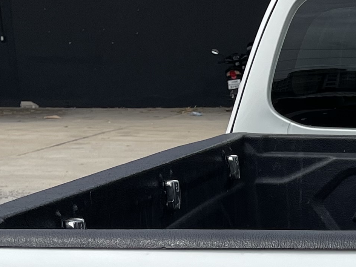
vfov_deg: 12.9
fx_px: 1142
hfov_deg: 16.3
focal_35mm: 111
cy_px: 349
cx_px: 517
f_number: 1.6
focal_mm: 5.1
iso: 32
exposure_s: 1/7407
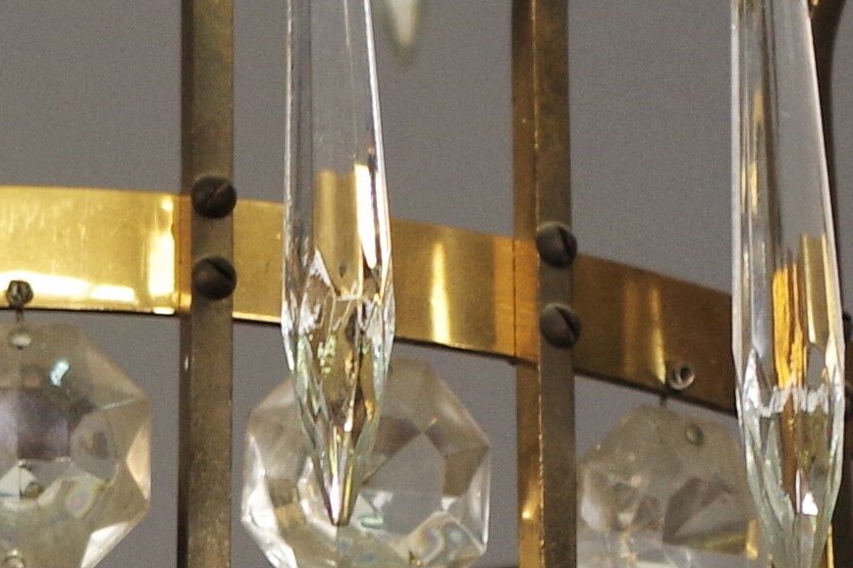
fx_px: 5543
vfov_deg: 5.8
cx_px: -217
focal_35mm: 234
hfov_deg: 8.7
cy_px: 670
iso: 200
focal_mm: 24.38
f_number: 4
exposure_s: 1/60
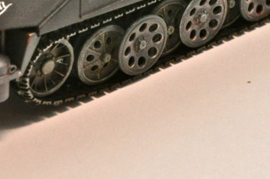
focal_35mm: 305
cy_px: -38
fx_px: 2283
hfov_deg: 6.8
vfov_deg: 4.5
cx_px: 103
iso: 800
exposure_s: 1/125
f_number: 11
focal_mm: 70
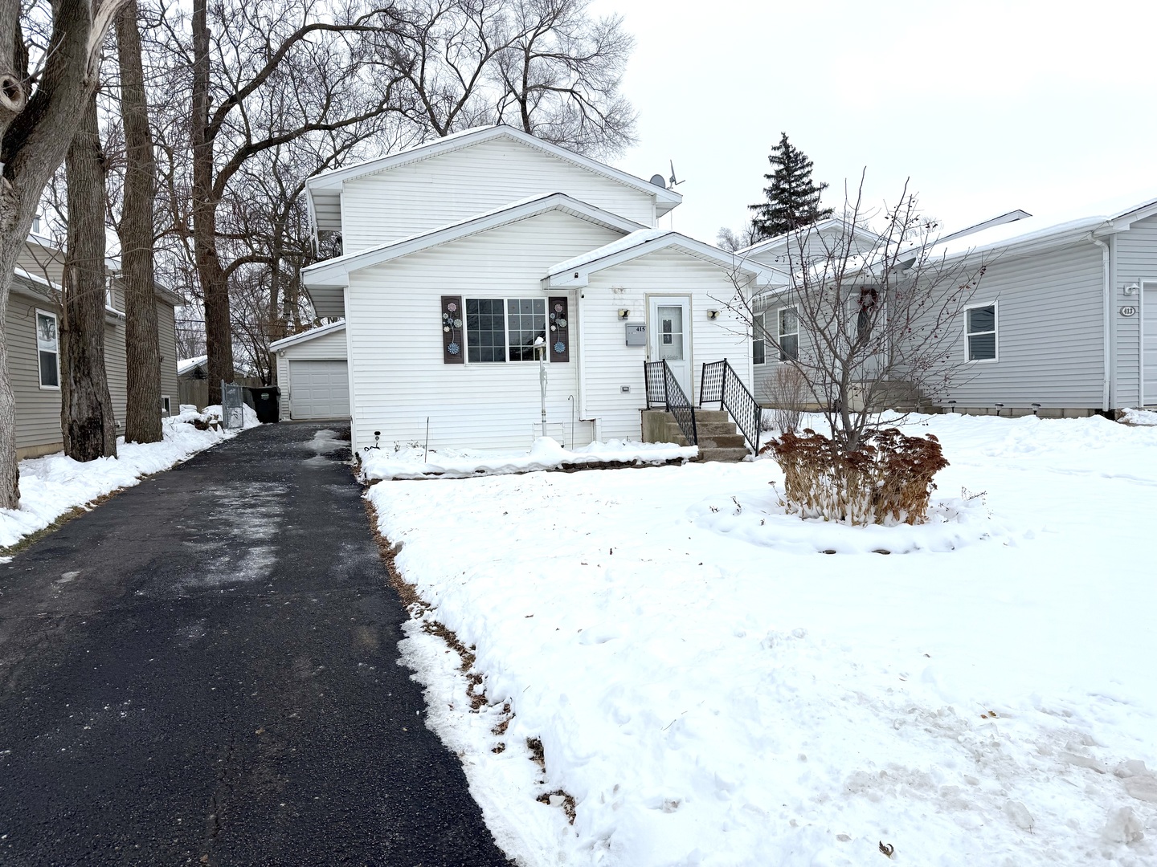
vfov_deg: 56.8
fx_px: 802
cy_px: 434
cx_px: 578
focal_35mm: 24
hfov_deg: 71.6
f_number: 1.78
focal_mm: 6.76
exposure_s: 1/2053
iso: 80
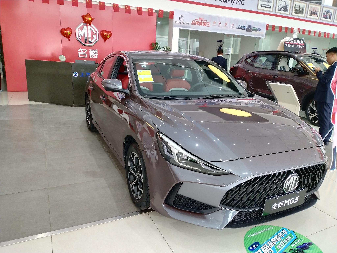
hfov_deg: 67.3
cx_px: 168
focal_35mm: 26
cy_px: 126
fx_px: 253
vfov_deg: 53.1
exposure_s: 1/33.3
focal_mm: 3.44
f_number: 2
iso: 408
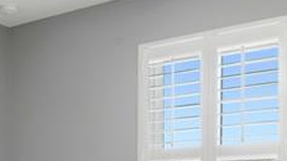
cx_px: -15
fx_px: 580
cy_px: 211
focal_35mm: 76
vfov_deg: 15.0
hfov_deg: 26.0
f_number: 8
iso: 2500
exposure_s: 1/1250
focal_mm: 16.5
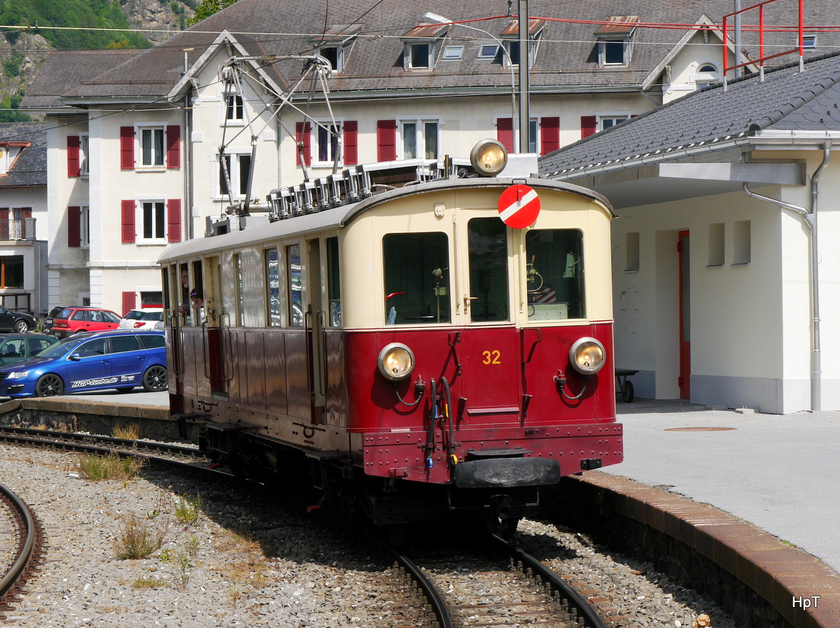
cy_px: 314
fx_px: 2036
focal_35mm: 84
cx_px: 420
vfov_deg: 17.5
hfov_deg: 23.3
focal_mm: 42
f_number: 9
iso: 160
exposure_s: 1/400
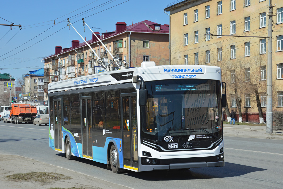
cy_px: 94
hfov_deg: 26.0
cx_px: 142
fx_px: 613
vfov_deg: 17.5
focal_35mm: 78
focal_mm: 52
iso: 100
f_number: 9
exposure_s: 1/400
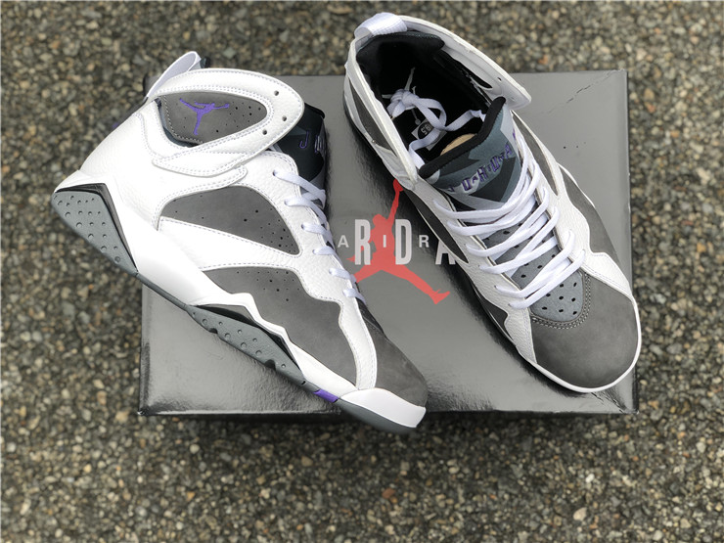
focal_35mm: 52
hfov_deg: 36.8
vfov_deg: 28.0
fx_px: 1088
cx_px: 362
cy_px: 272
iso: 16
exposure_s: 1/120
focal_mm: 6
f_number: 2.4
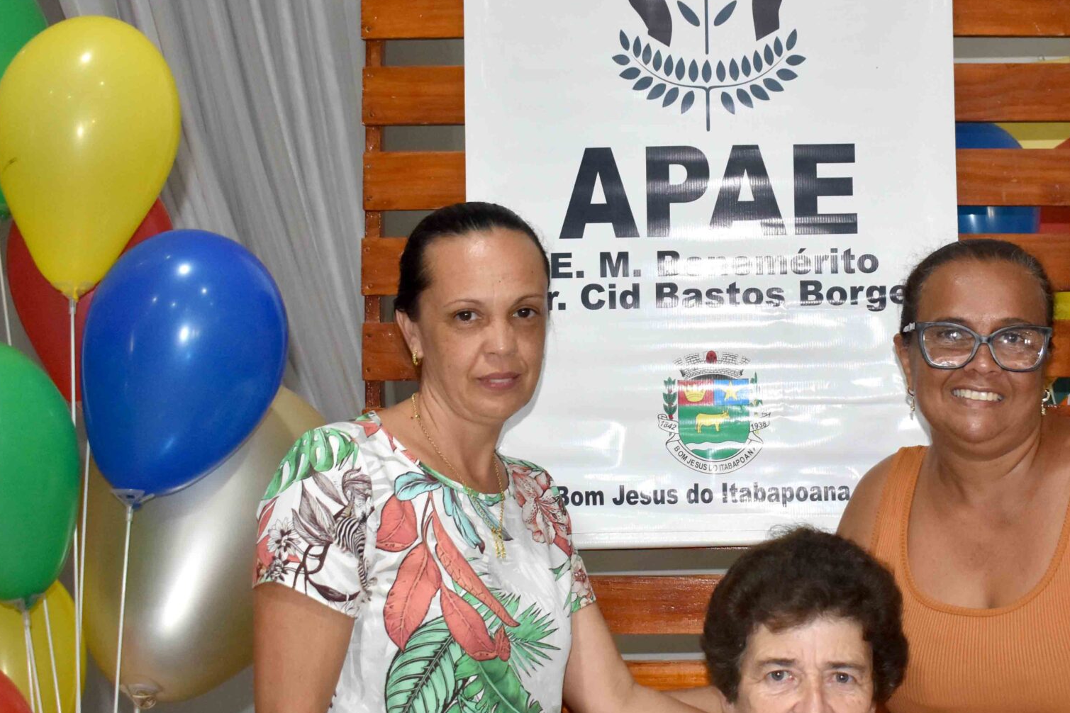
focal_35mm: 56
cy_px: 403
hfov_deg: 35.1
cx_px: 752
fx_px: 1664
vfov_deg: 24.2
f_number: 3.8
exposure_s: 1/125
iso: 1000
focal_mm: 22
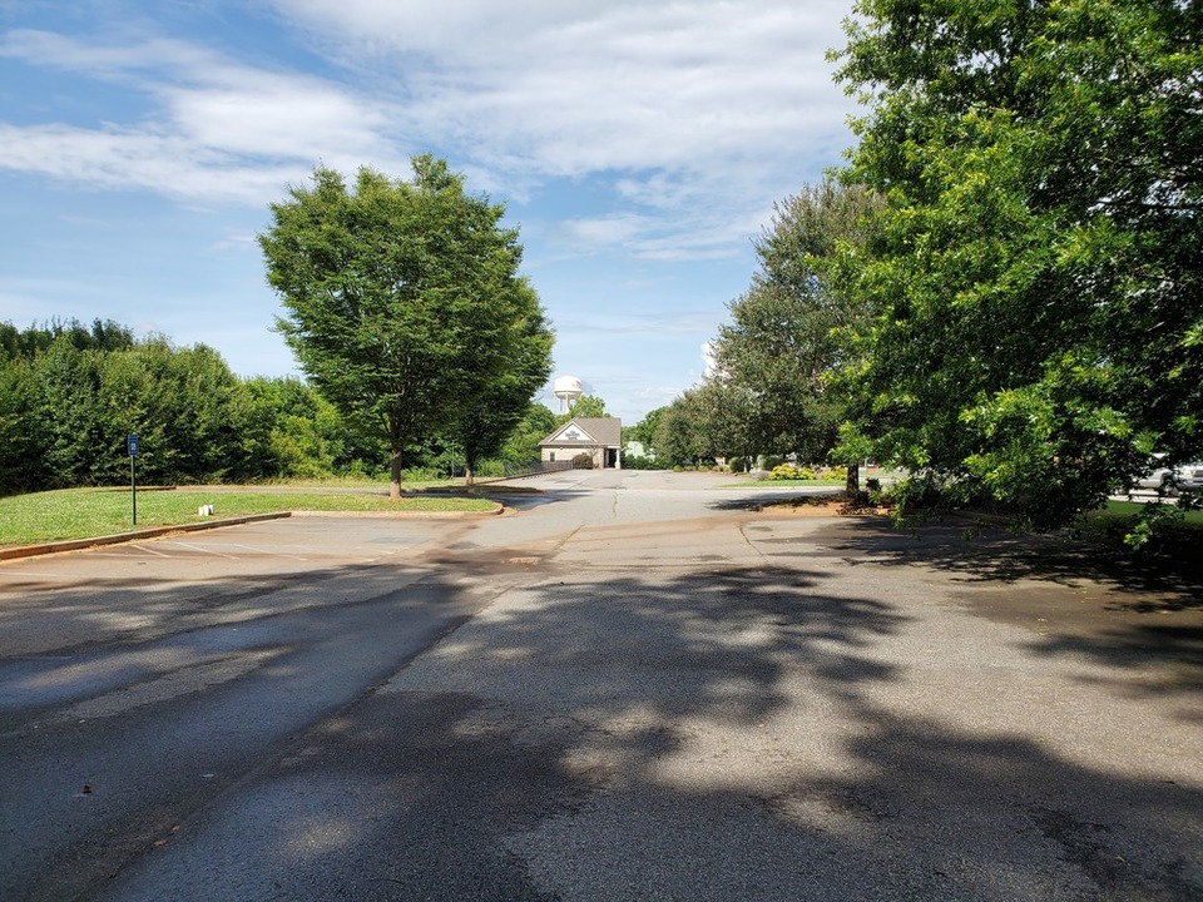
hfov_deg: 67.3
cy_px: 451
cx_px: 602
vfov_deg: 53.1
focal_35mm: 26
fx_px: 904
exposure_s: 1/1222
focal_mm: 4.3
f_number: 2.4
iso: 50
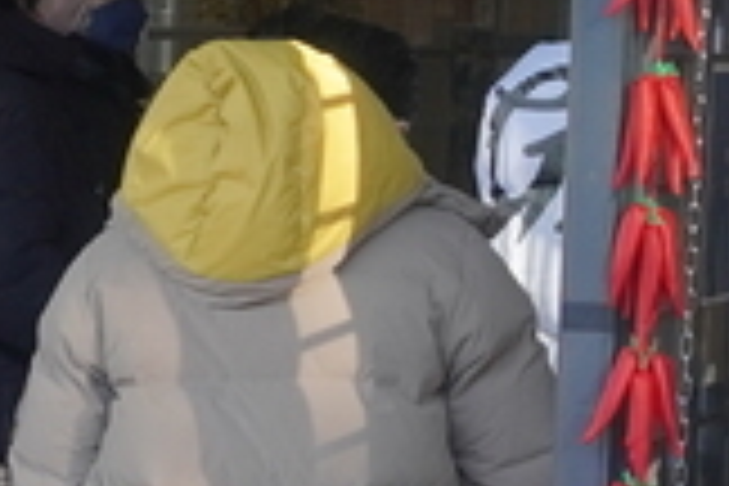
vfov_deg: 7.7
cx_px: 783
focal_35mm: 178
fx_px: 3604
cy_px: 72
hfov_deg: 11.4
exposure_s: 1/160
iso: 400
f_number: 4
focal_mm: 16
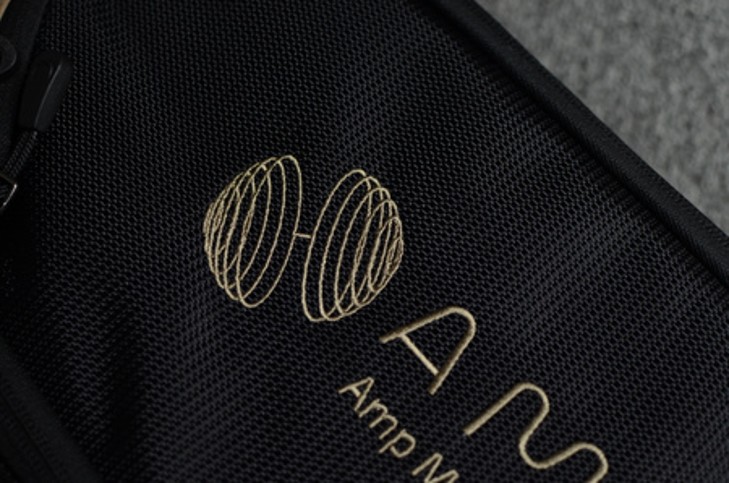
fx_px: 1061
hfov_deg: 37.9
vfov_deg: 25.6
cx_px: 364
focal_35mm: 52
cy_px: 242
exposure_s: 1/60
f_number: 3.5
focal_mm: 35
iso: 400
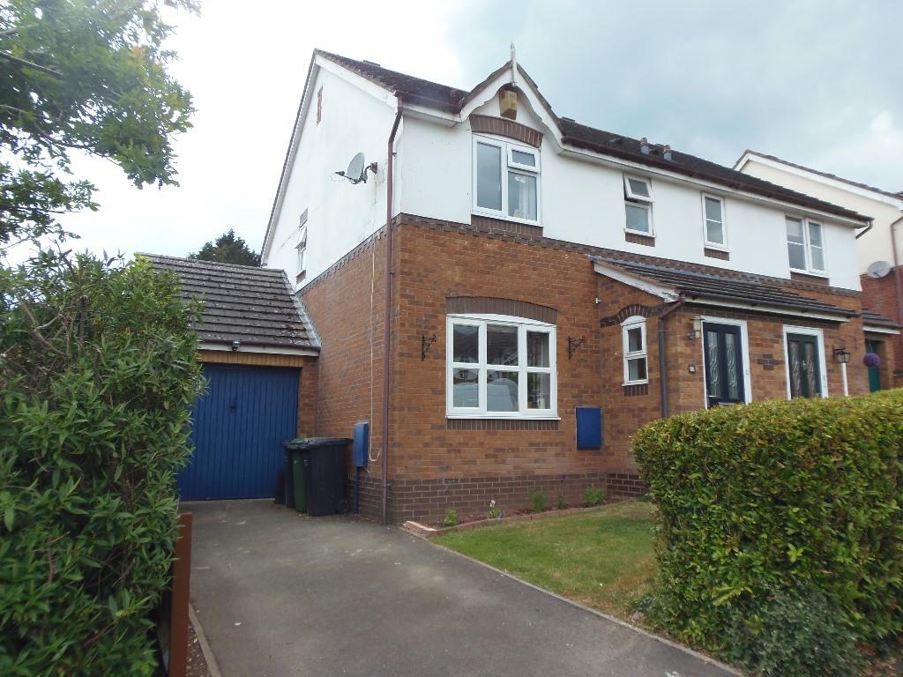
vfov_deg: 56.8
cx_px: 452
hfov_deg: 71.6
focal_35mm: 24
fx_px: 626
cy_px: 338
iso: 64
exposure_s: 1/250
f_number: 2.9
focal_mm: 4.3
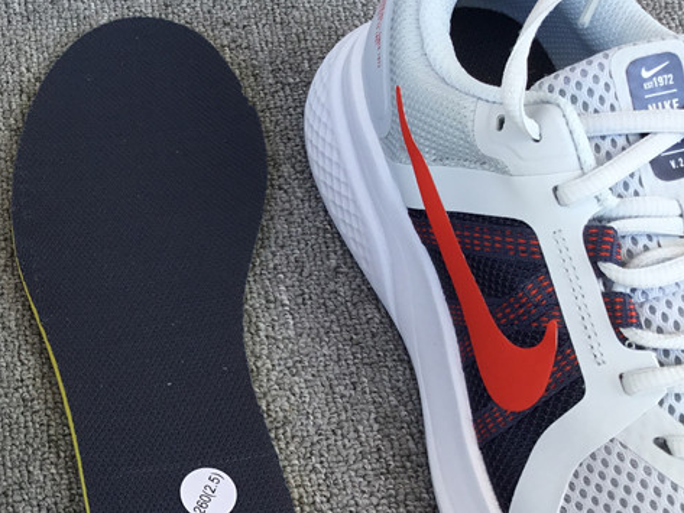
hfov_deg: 31.1
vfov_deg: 24.8
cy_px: 307
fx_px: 1166
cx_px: 64
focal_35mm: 59
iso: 25
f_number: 2.4
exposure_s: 1/144
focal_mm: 3.3
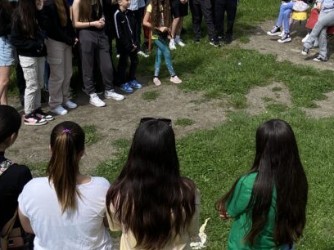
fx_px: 656
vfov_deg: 21.6
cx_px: 205
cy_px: 110
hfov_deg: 28.5
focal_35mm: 68
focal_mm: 4.25
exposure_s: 1/3497
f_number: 1.8
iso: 32
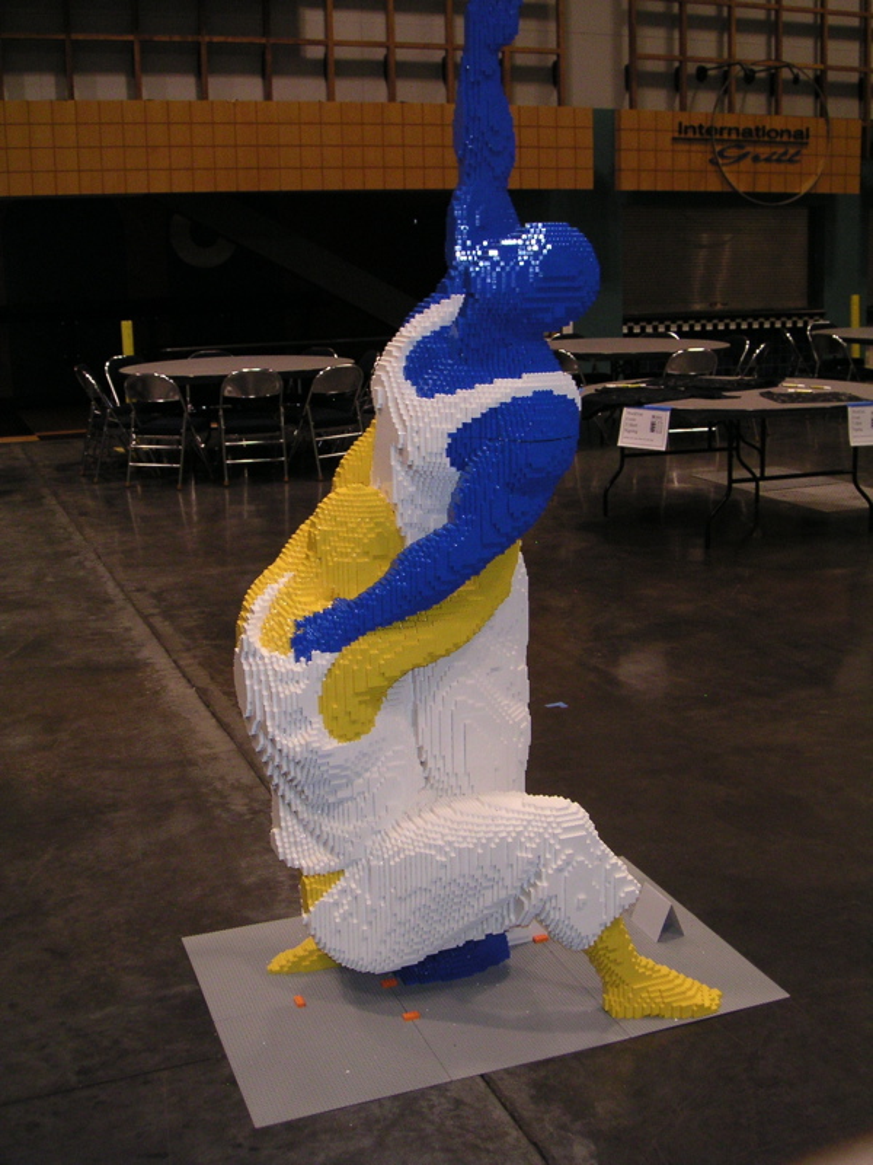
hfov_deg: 37.7
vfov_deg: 49.0
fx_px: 1278
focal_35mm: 38
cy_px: 582
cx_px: 436
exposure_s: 1/45
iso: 160
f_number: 2.8
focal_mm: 6
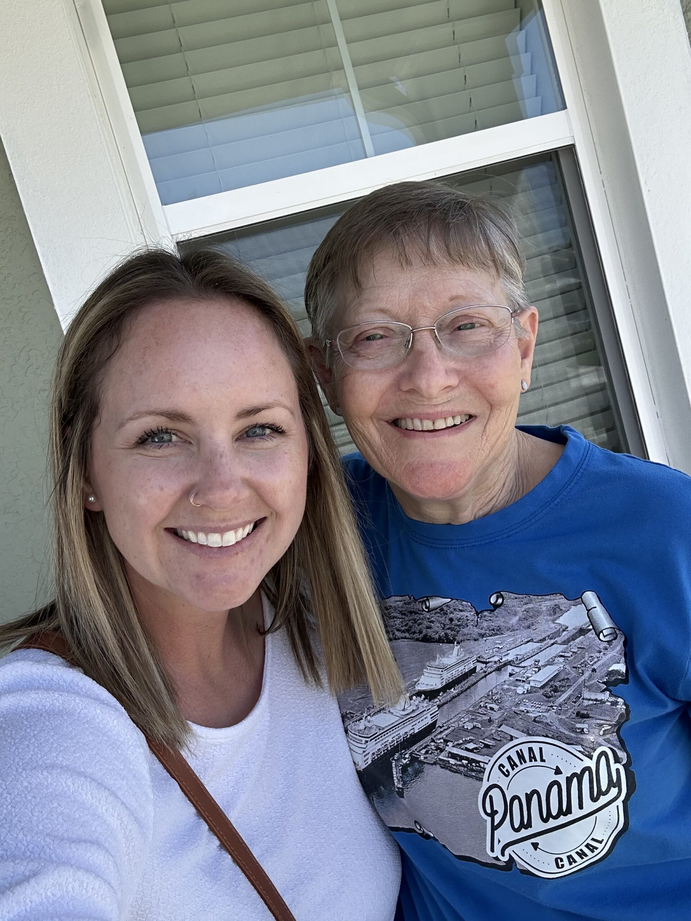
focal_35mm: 30
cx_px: 346
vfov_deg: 60.0
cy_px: 460
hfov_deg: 46.8
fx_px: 798
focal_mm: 2.69
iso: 25
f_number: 1.9
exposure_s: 1/286
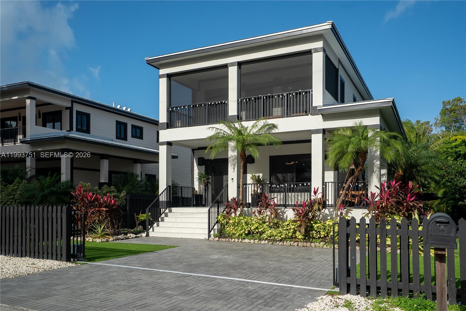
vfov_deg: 45.0
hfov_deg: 63.6
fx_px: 376
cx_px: 233
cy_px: 156
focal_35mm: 29
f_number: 8
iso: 250
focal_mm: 29
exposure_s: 1/3200
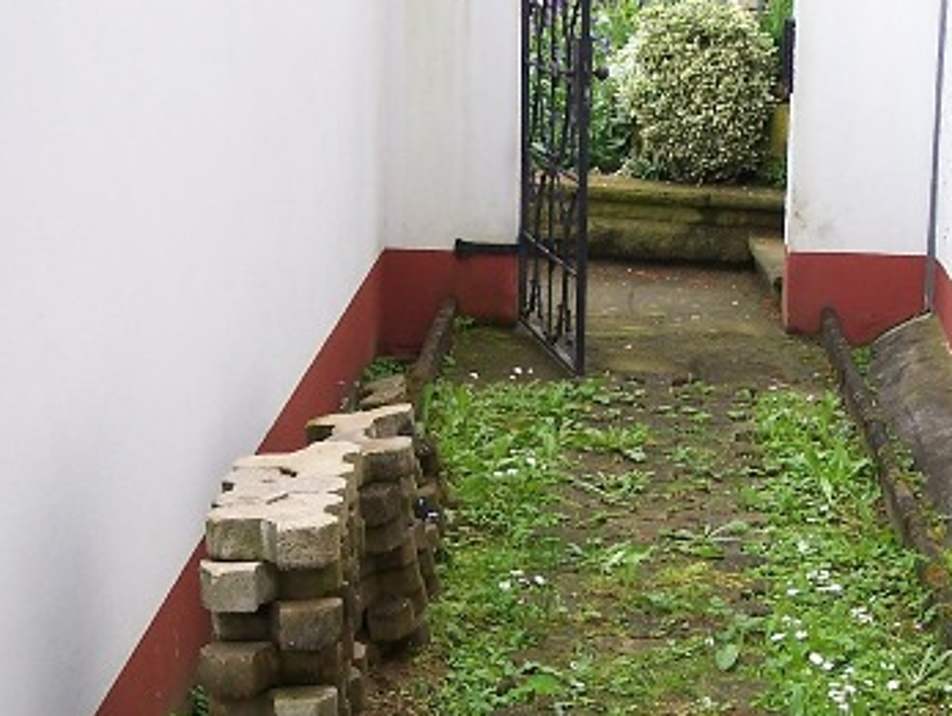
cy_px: 464
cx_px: 626
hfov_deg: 23.2
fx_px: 2313
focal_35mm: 84
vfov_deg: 17.6
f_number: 2.8
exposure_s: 1/180
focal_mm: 6.3
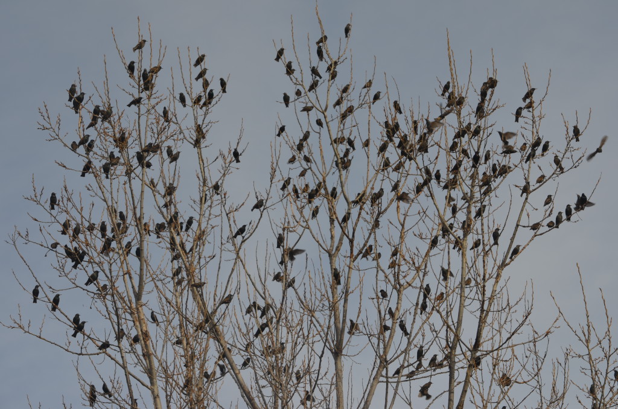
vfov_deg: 9.9
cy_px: 204
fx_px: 2364
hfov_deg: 14.9
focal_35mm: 138
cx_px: 309
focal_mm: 92
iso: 100
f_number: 9
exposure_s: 1/320
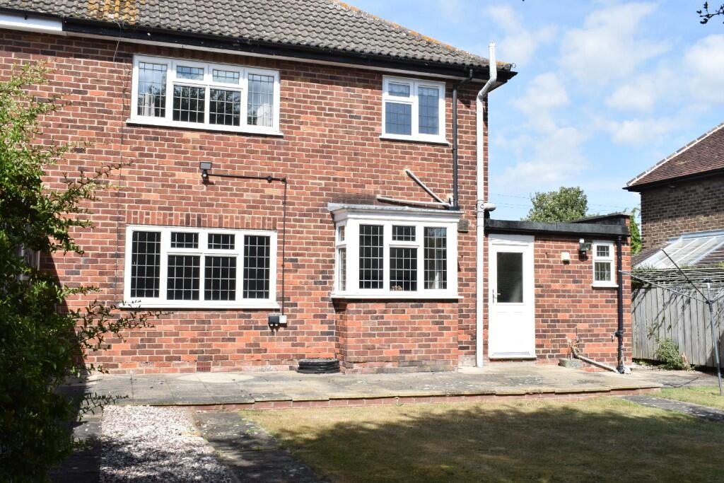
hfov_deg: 53.1
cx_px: 362
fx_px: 724
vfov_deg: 36.9
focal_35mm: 36
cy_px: 242
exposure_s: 1/250
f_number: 22
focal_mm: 24
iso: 800
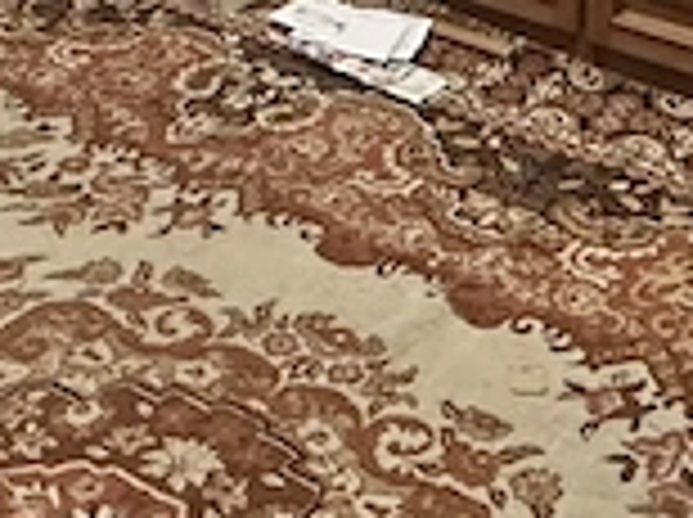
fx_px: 1819
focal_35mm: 91
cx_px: 382
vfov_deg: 13.0
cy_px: -662
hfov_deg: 21.6
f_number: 2.2
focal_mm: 2.22
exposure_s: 1/76
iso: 320
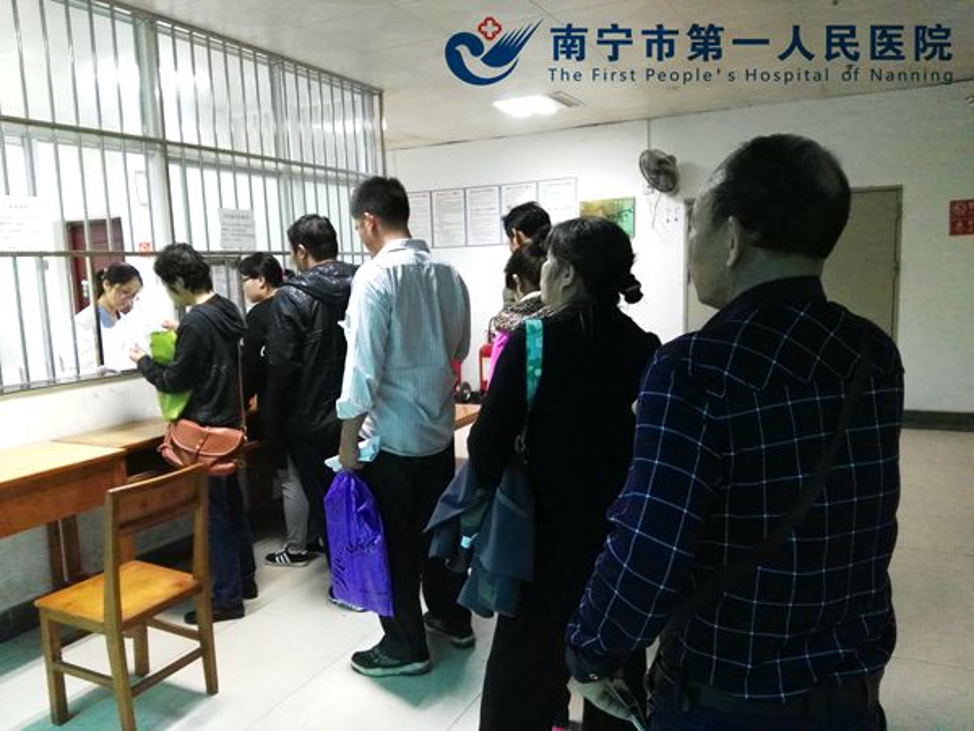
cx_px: 487
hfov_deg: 63.4
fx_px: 788
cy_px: 366
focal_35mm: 28
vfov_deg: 49.7
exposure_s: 1/20
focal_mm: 2.96
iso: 461
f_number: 2
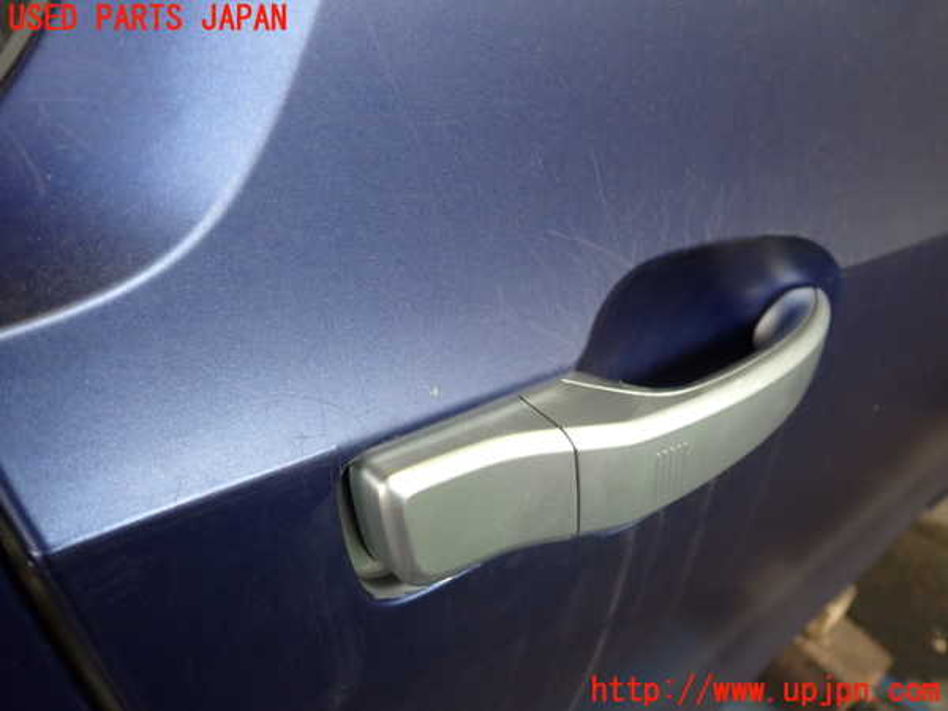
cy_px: 356
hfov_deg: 60.0
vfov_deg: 46.8
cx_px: 474
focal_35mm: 30
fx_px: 822
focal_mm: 5.4
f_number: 2.3
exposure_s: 1/60
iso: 200
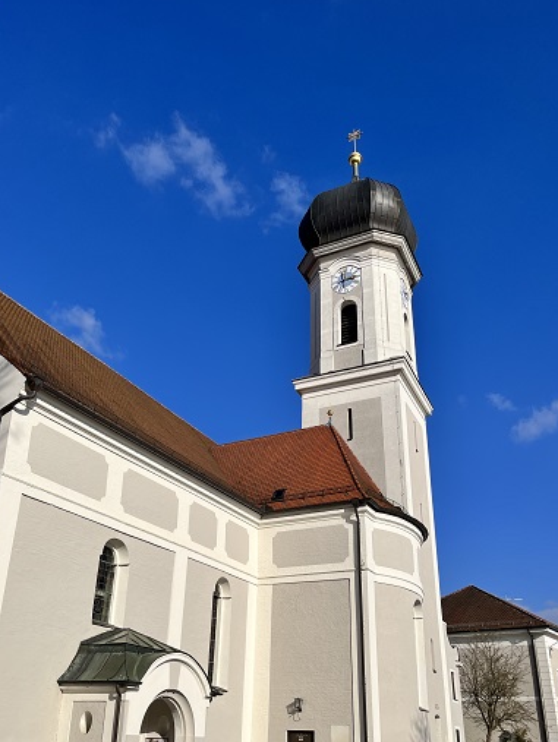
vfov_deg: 58.0
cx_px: 250
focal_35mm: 31
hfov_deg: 45.4
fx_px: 665
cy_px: 435
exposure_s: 1/8403
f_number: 1.6
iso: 50
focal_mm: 5.1
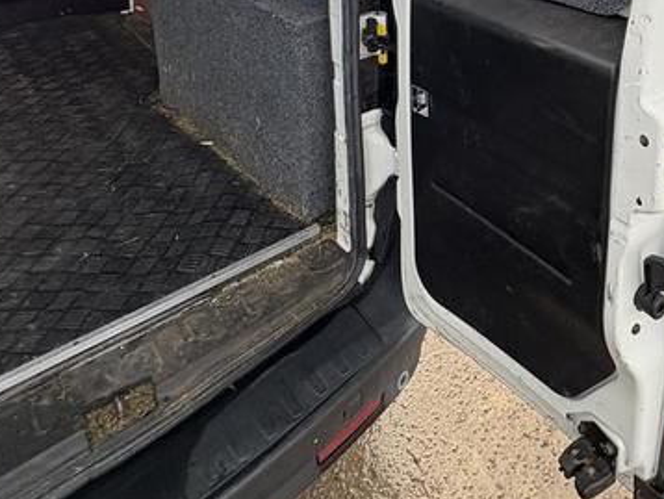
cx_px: 536
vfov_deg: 35.2
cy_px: -45
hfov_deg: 49.4
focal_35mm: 35
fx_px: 672
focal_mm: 2.22
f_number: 2.2
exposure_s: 1/162
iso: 40
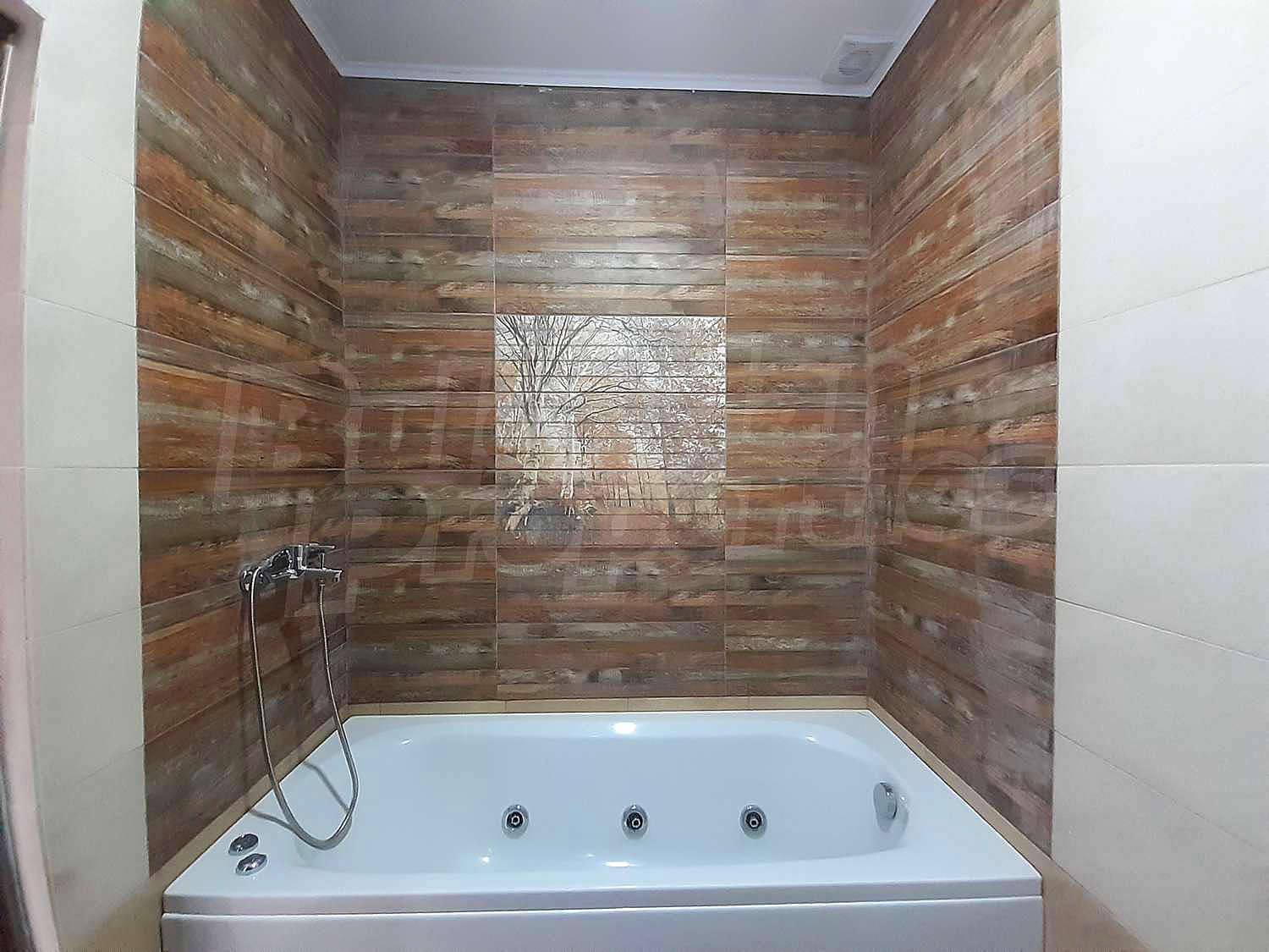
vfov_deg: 89.9
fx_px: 477
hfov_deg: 106.2
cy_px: 476
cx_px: 634
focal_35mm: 13
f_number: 2.2
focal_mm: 1.13
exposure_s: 1/25
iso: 320
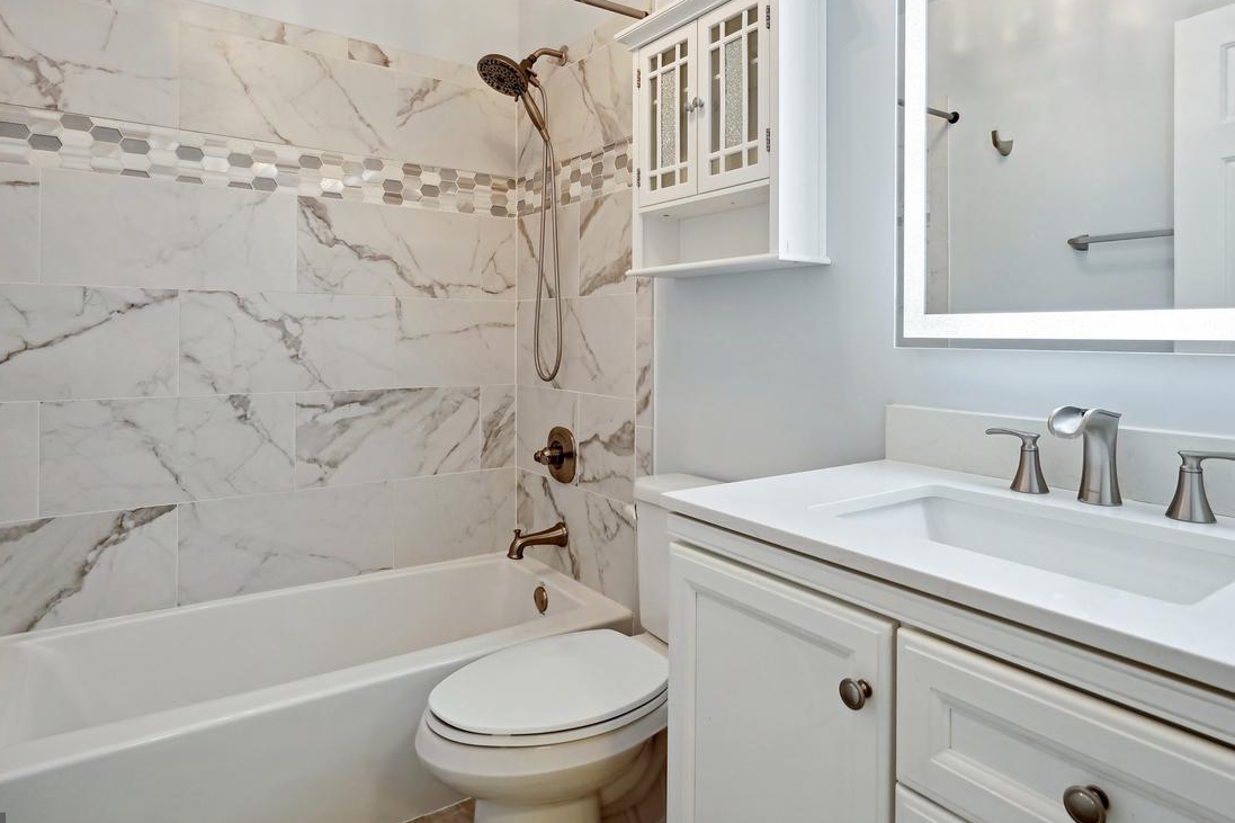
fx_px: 720
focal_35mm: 21
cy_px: 330
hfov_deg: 81.2
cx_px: 641
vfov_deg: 59.0
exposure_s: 1/40
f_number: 8
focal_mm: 16
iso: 800
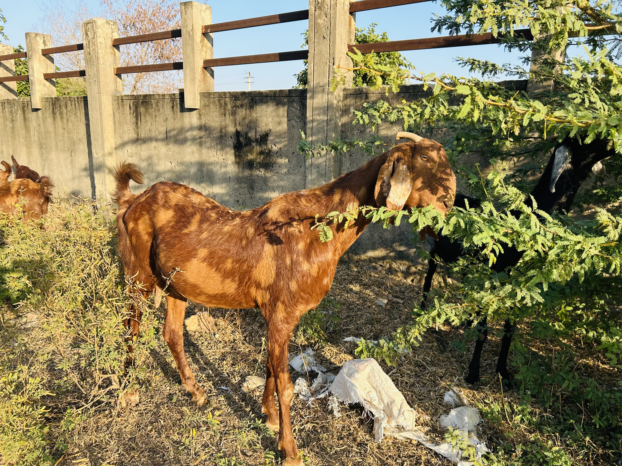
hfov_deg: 67.3
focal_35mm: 26
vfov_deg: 53.1
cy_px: 233
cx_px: 311
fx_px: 467
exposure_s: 1/1135
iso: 50
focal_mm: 5.7
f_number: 1.5
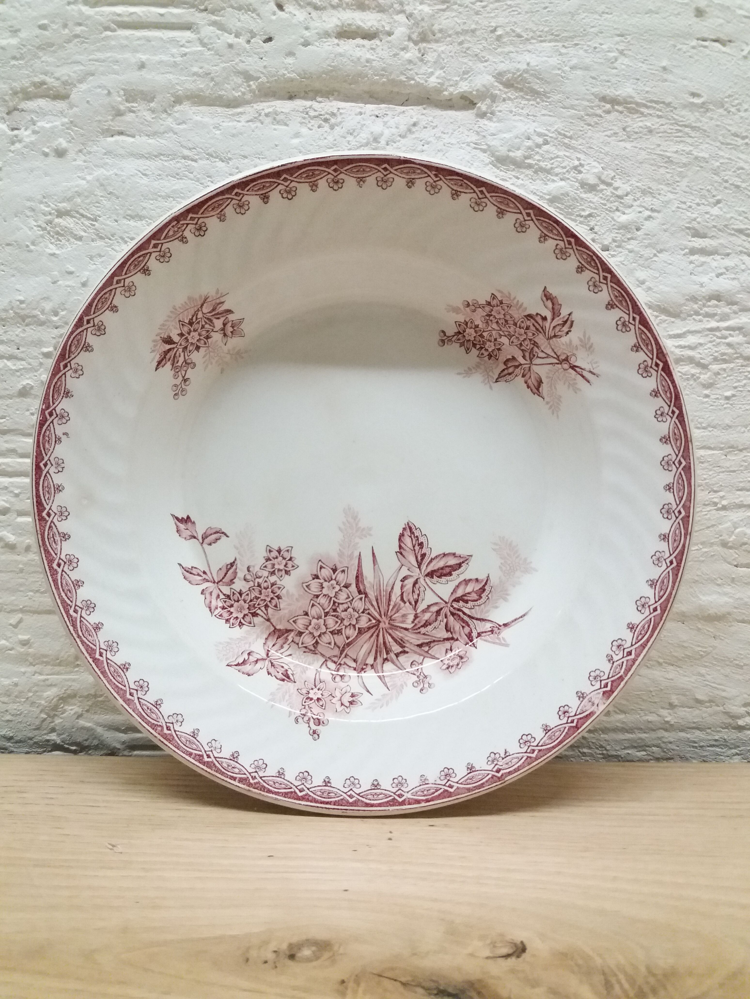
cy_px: 500
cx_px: 375
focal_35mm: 28
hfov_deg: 49.7
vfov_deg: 63.4
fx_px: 809
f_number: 1.9
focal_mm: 3.7
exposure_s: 1/310
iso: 400
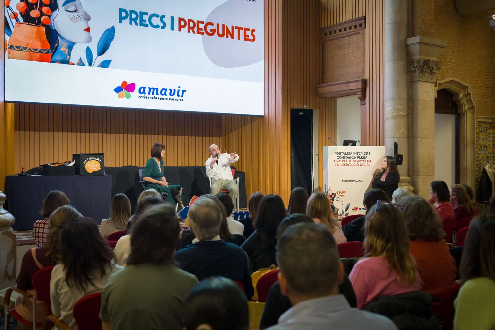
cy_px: 165
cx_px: 248
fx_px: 577
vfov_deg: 31.9
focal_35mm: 42
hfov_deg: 46.4
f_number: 2.8
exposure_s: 1/160
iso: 800
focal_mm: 28
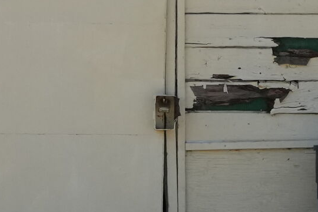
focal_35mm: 1288
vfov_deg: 1.1
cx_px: 558
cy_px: -87
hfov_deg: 1.6
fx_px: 11376
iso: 1000
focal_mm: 161
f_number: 6.3
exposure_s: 1/2000
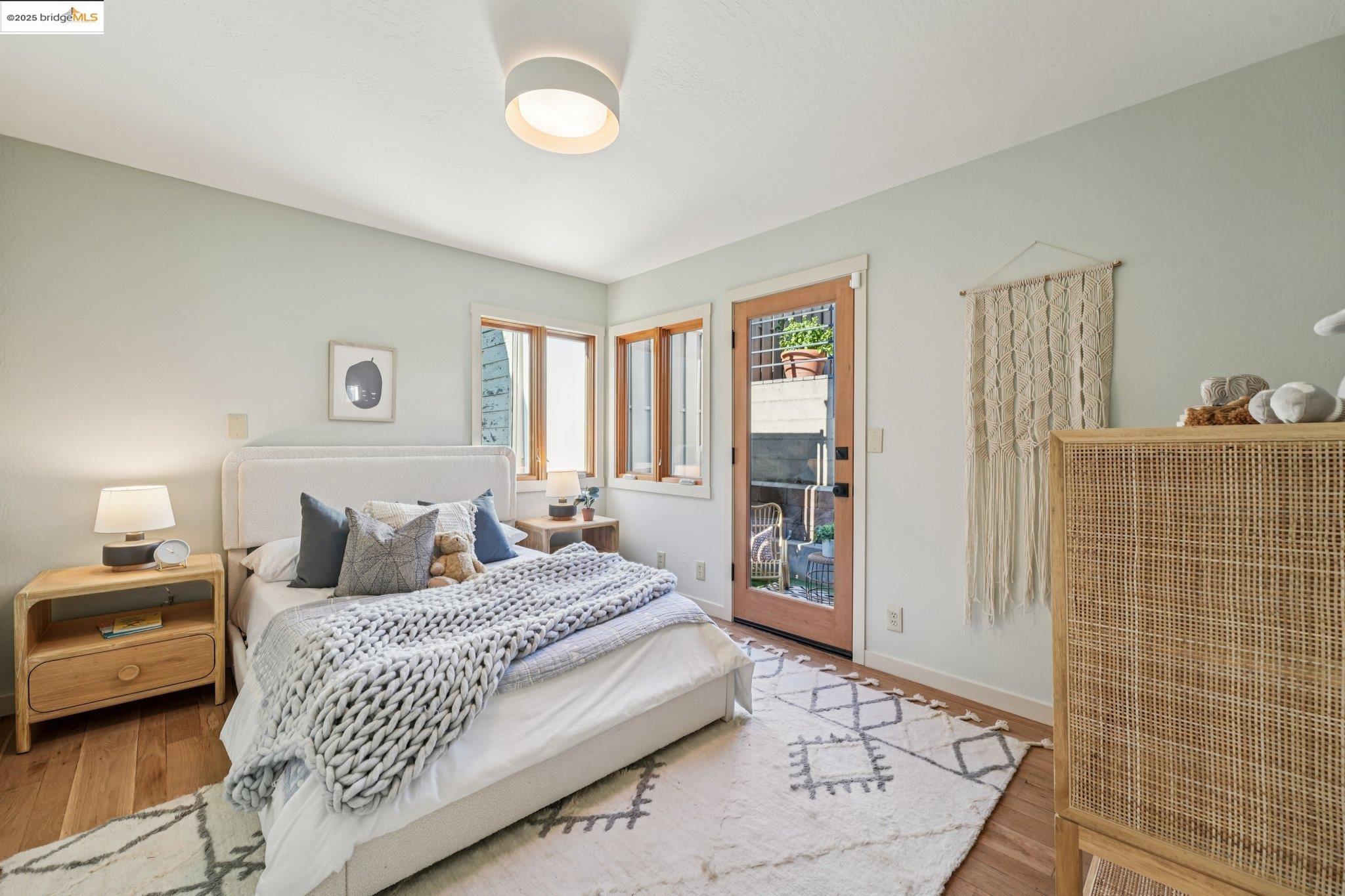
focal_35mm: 14
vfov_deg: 81.2
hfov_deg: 104.3
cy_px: 448
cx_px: 672
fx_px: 523
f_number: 8
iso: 640
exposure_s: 1/30
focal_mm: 14
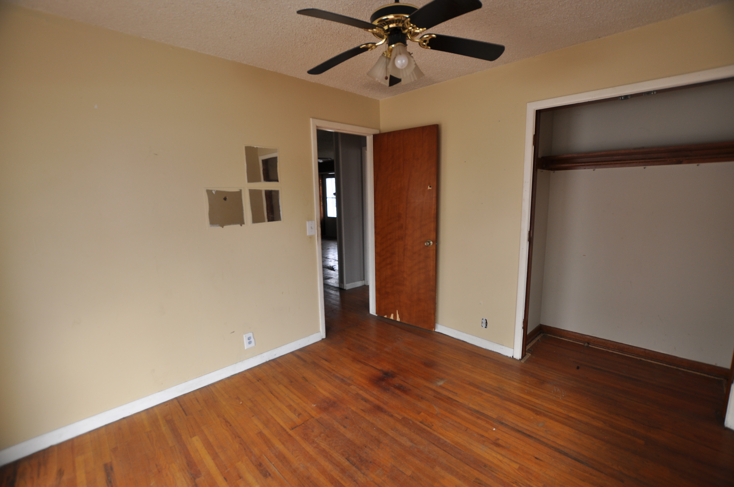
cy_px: 244
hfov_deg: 100.5
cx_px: 367
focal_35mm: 15
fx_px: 305
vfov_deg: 77.2
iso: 200
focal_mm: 10
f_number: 4
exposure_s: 1/60
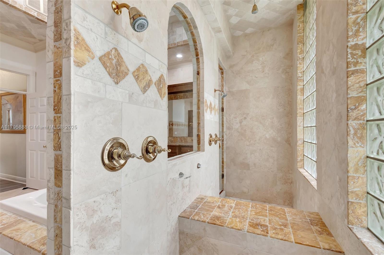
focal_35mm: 15
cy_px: 128
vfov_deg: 77.2
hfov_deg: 100.4
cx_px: 192
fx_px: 160
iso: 640
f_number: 8
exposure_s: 1/6
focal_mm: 10
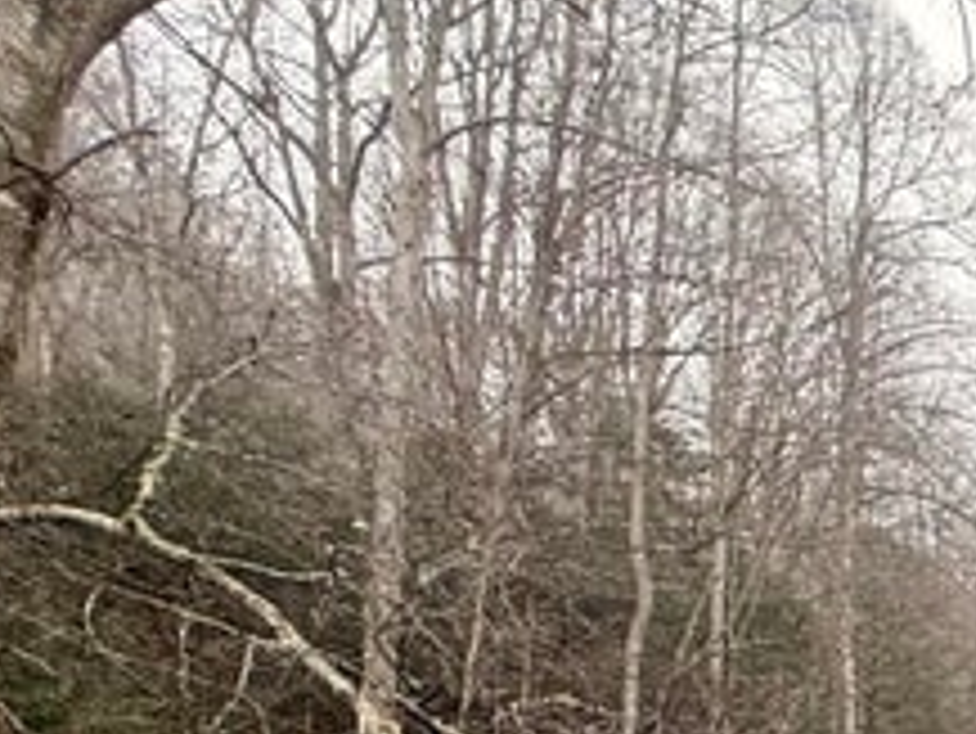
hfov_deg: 20.6
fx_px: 1552
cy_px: 1171
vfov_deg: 21.3
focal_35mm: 55
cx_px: 1855
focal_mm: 2.22
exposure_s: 1/99
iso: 80
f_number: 2.2
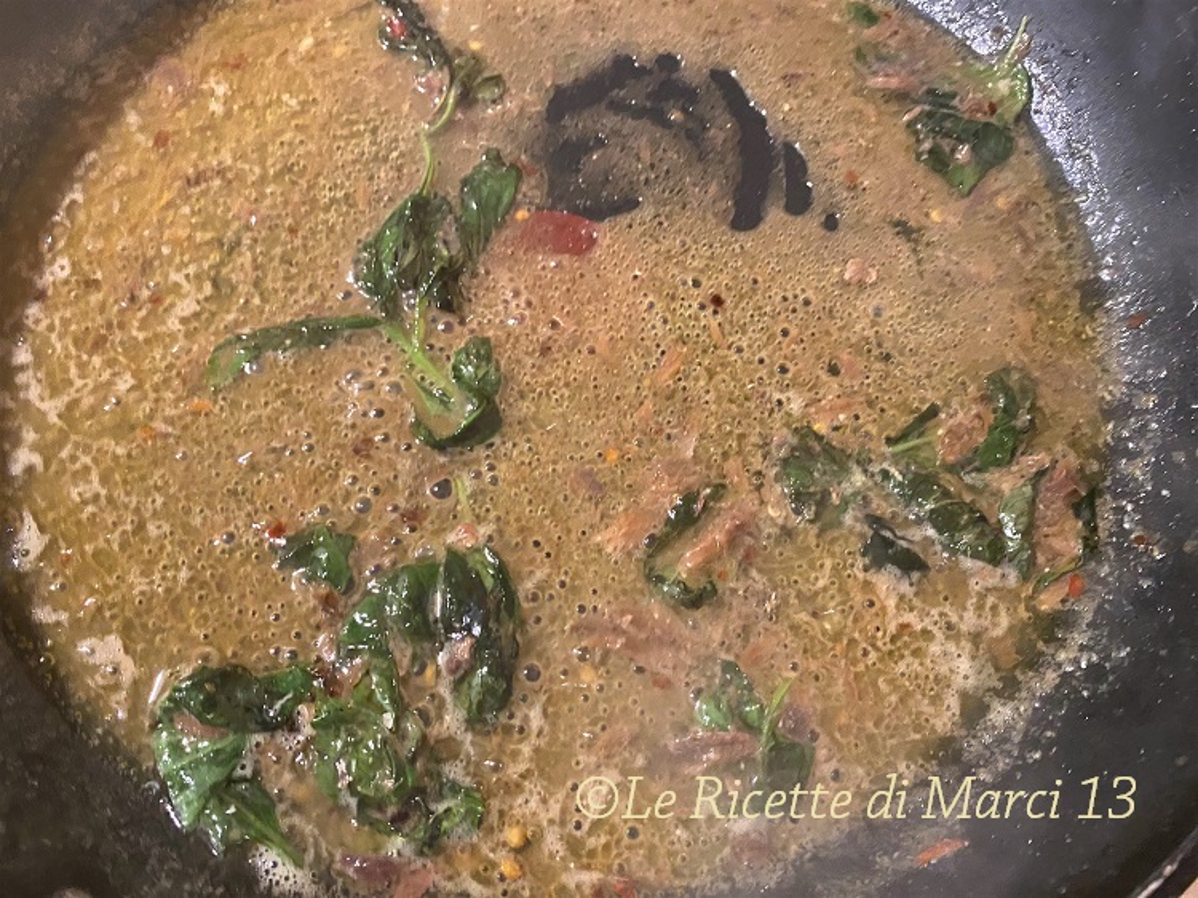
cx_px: 599
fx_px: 900
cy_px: 449
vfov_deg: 53.0
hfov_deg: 67.3
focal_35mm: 26
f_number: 1.8
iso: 640
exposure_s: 1/33
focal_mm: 4.25
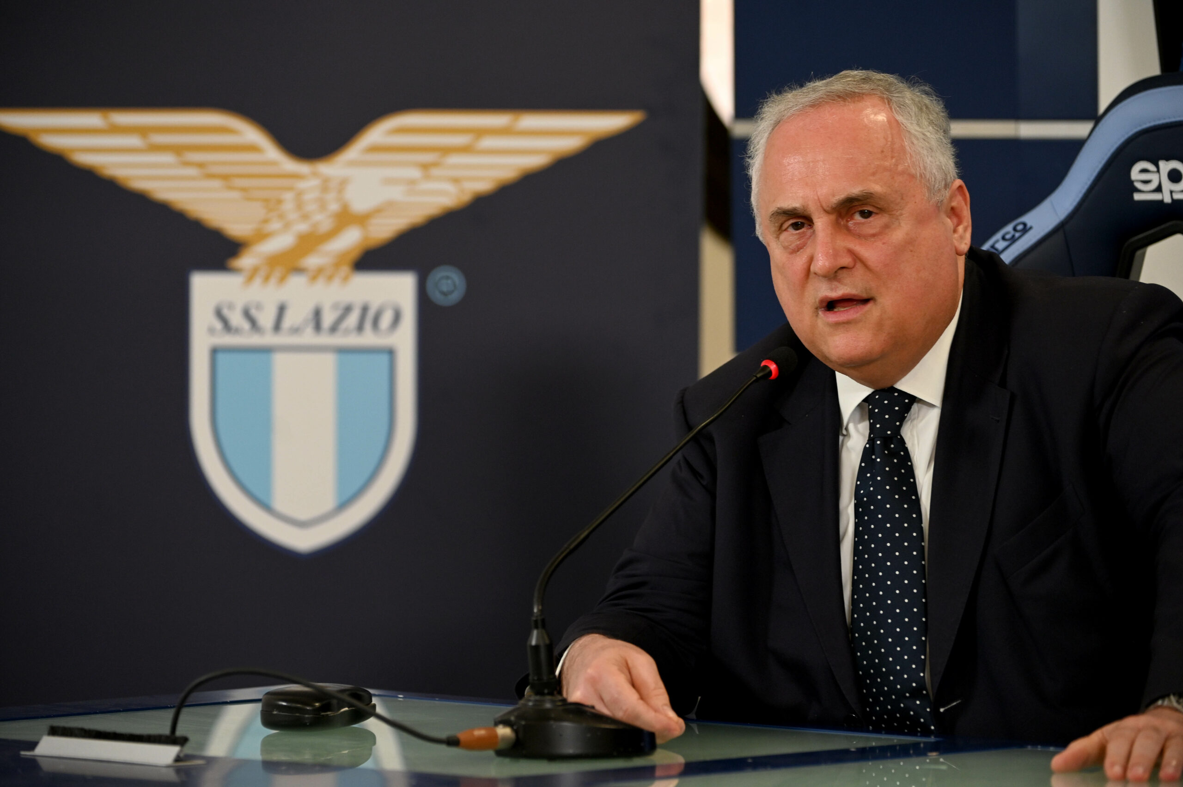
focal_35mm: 210
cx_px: 592
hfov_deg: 9.8
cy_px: 394
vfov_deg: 6.5
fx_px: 6896
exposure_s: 1/200
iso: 1000
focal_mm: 210
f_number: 4
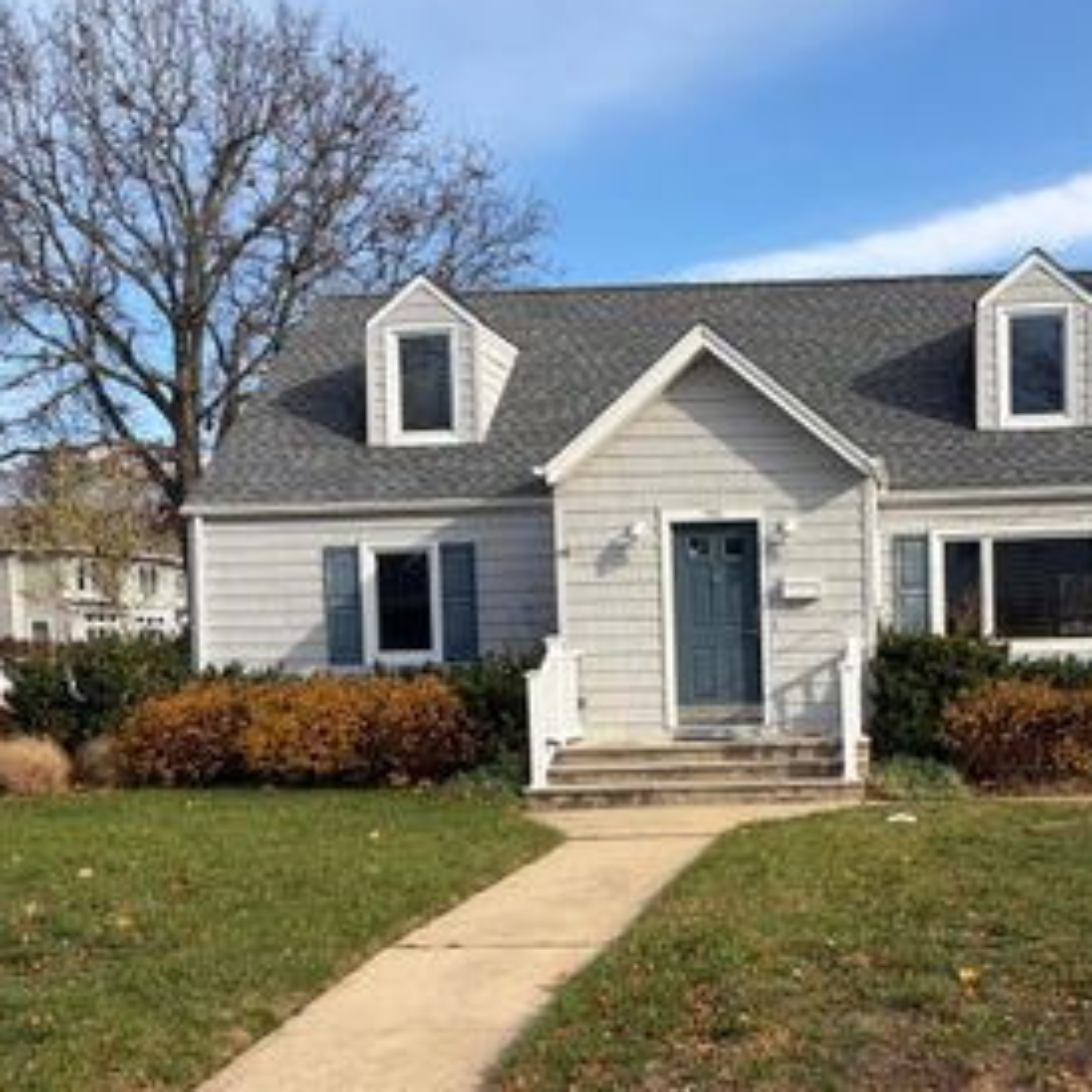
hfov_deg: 38.6
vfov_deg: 39.7
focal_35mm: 42
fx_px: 1499
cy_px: 691
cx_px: 861
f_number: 1.6
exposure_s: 1/2451
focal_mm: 5.96
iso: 50
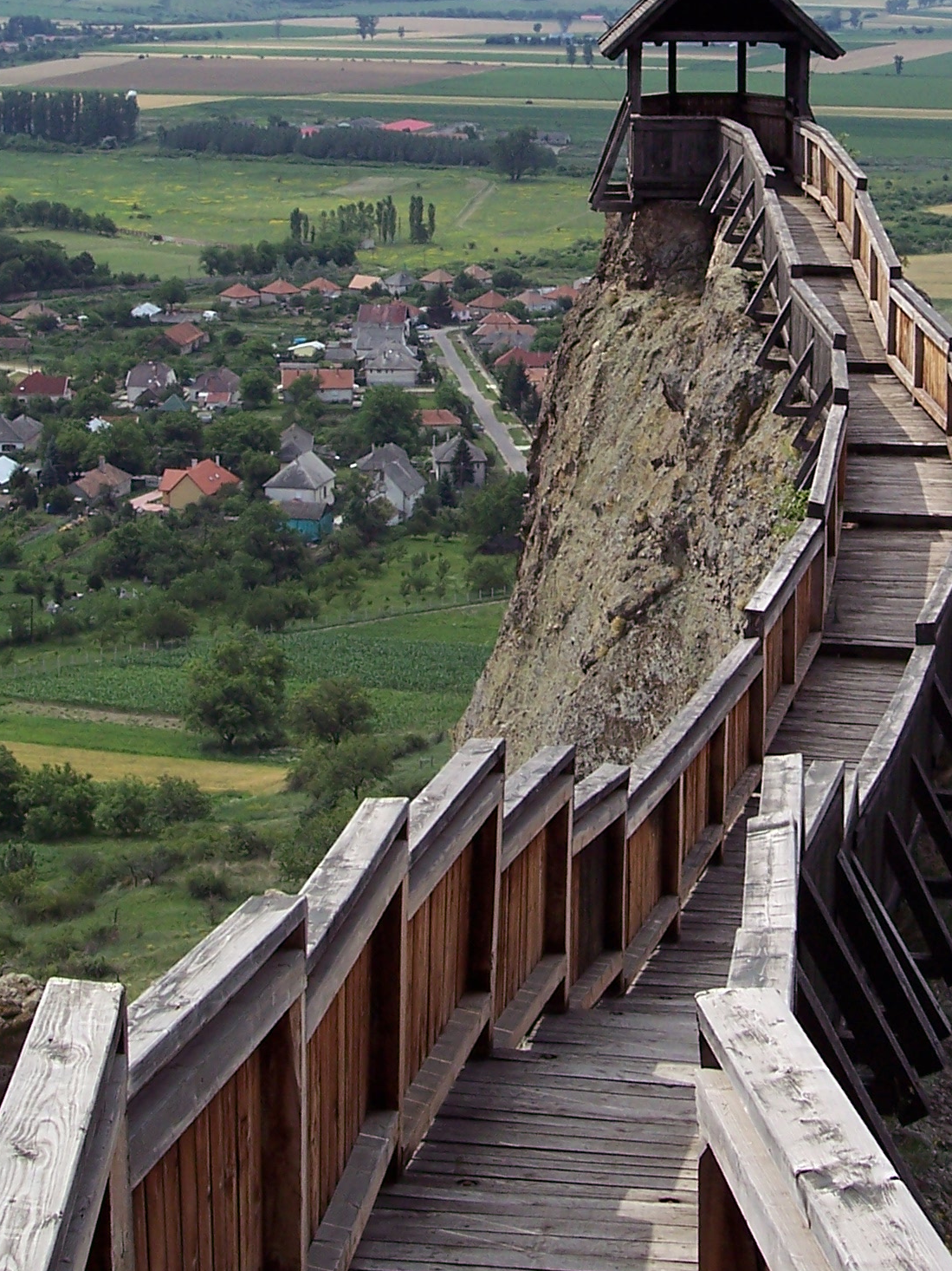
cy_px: 340
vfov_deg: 25.4
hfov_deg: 19.4
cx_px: 501
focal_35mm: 76
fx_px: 2788
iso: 100
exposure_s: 1/750
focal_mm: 8
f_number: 4
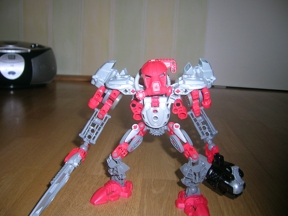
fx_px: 291
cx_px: 144
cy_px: 108
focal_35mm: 35
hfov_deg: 52.6
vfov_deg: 40.7
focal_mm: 5.4
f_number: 2.8
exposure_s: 1/60.1
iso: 50
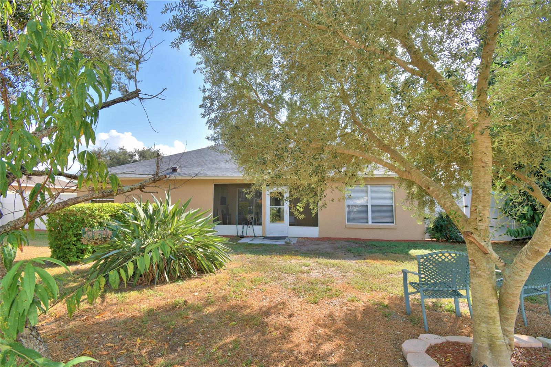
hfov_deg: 100.4
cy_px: 184
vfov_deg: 77.3
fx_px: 230
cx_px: 276
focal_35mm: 15
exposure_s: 1/250
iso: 100
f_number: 6.3
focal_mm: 10
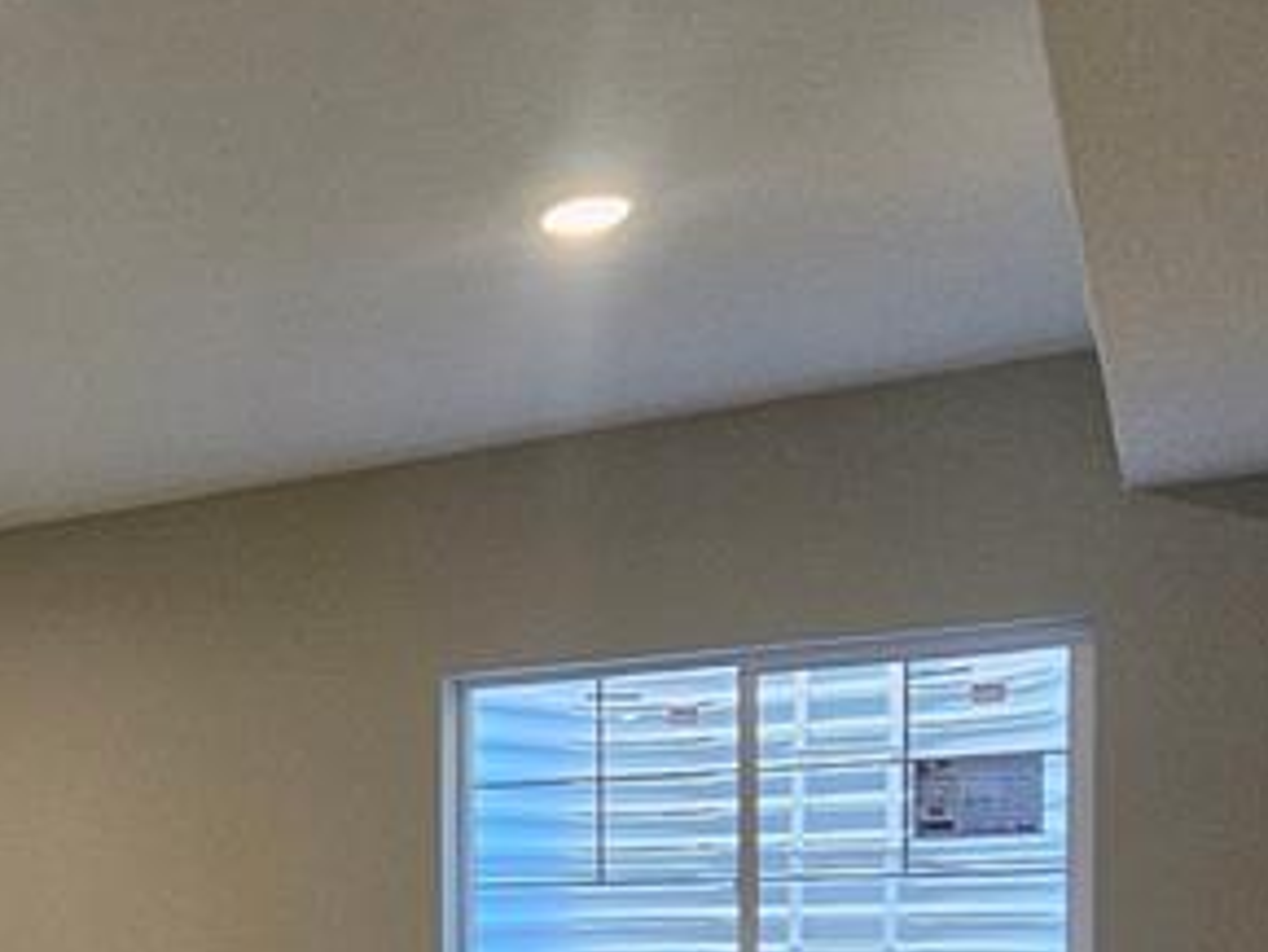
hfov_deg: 33.6
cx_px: -250
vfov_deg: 29.1
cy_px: 994
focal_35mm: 46
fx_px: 1686
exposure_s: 1/60
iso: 250
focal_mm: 2.2
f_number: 2.2
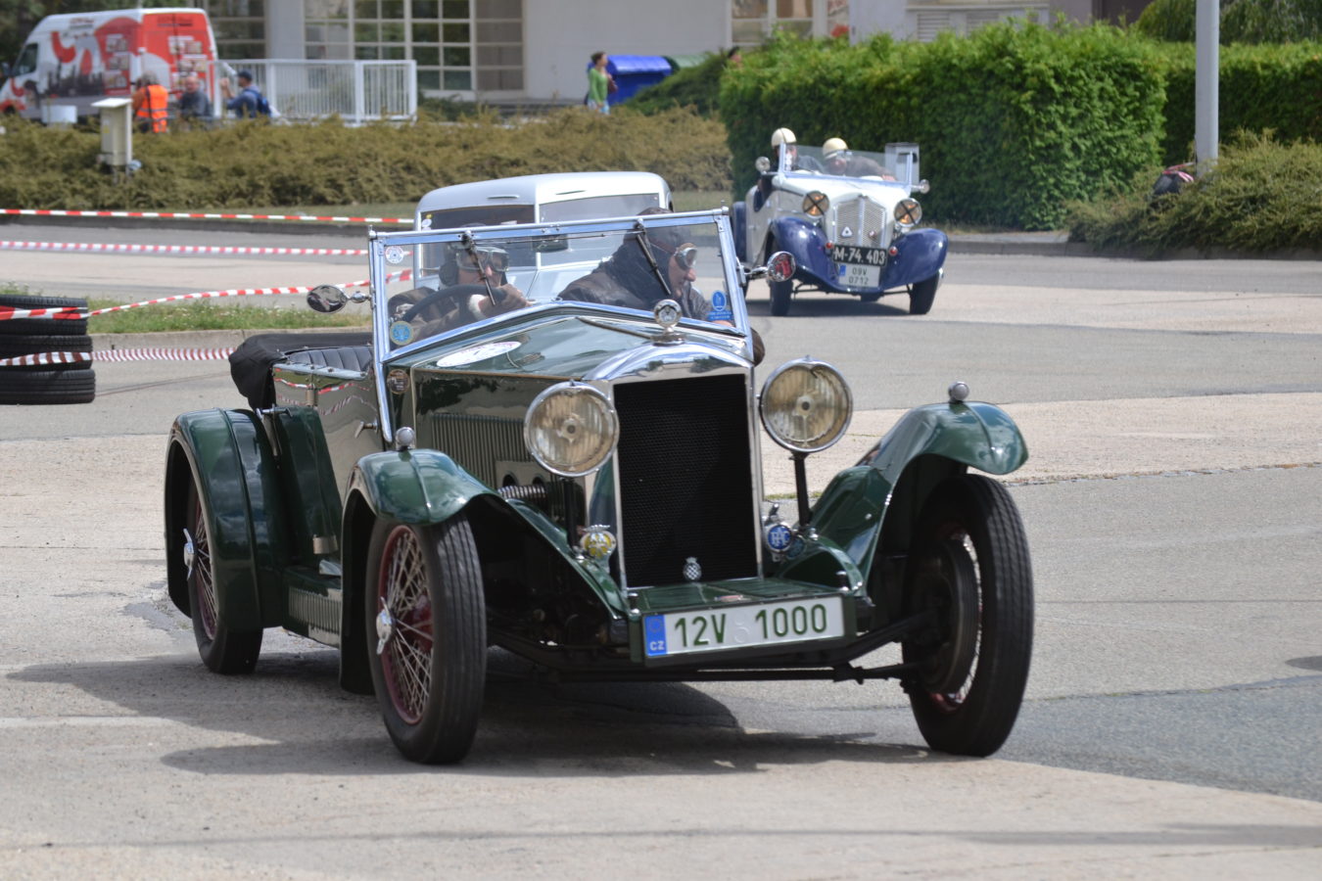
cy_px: 440
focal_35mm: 180
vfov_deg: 7.6
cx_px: 661
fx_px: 6609
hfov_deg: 11.4
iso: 400
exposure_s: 1/640
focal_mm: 120
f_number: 8
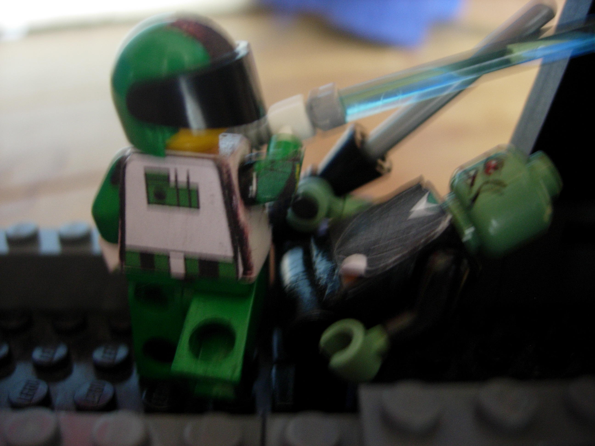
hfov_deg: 49.0
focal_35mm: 38
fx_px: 653
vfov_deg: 37.7
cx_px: 298
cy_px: 223
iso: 129
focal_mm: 7.8
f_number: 2.8
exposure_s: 1/4
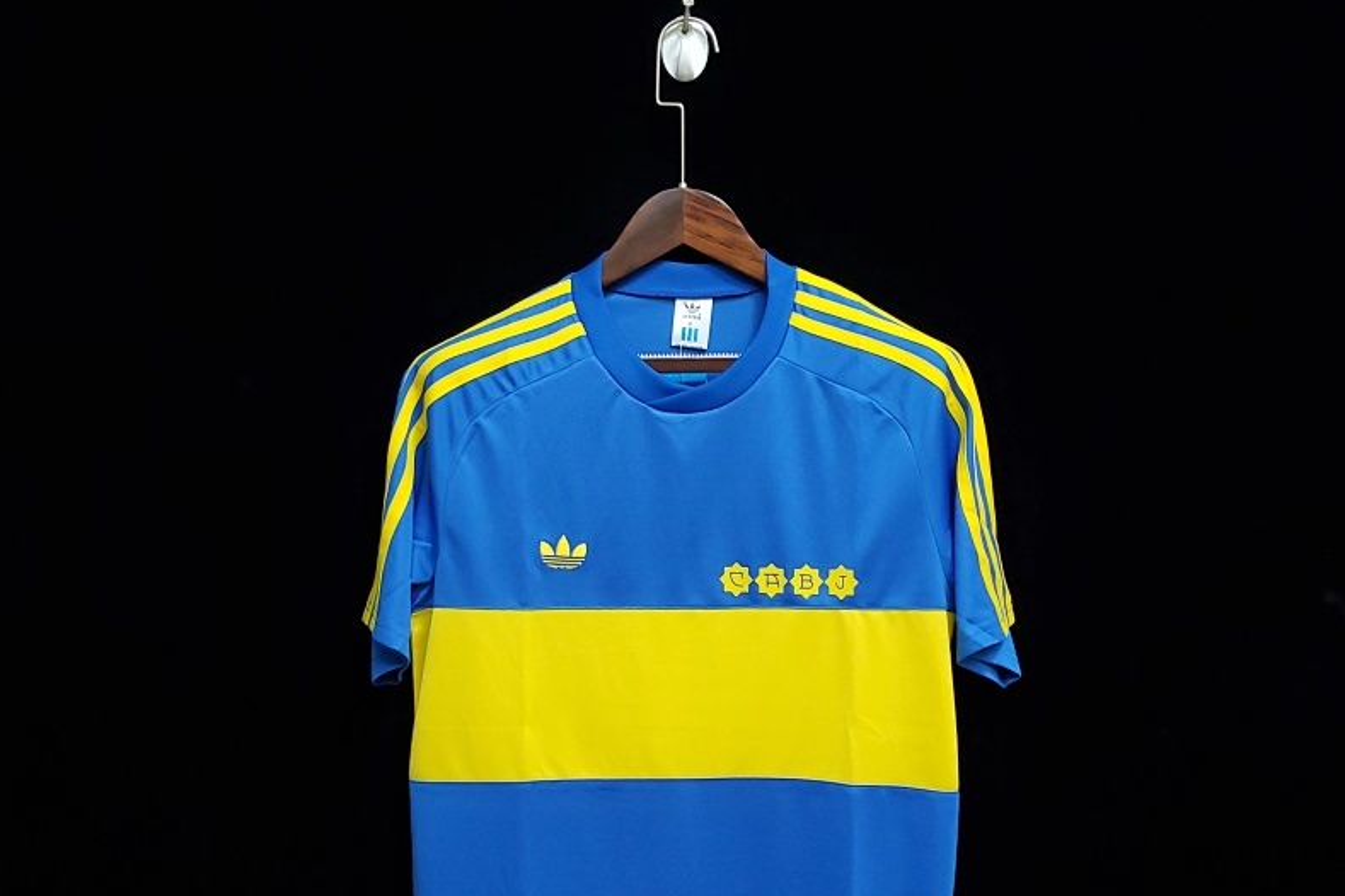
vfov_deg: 35.8
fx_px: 1382
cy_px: 554
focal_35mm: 37
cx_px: 689
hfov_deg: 51.9
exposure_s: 1/15
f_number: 1.5
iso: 200
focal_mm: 4.3
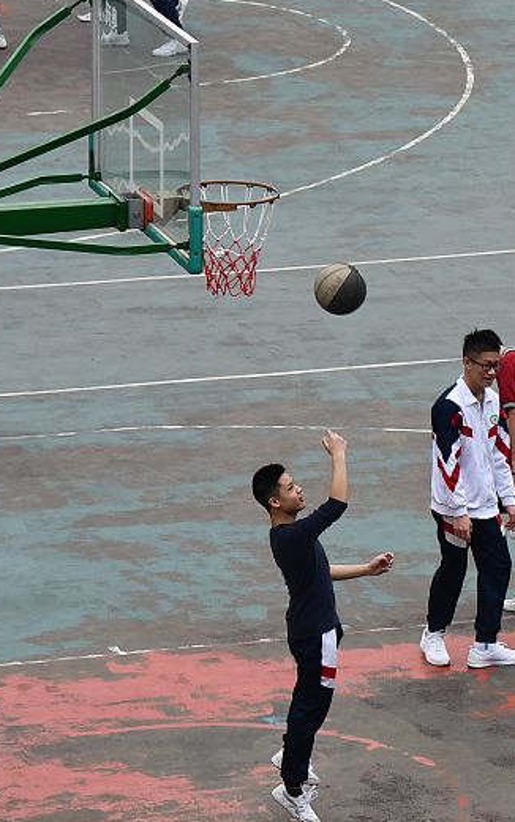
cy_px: 357
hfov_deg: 5.0
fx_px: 5901
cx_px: 496
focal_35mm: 263
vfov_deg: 8.0
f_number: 5.6
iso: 640
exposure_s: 1/640
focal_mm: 75
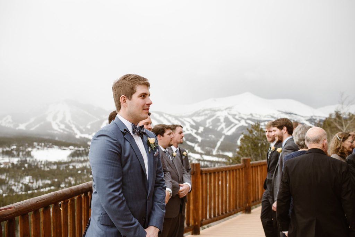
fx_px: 345
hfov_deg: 54.4
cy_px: 118
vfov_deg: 37.9
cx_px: 178
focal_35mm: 35
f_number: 3.2
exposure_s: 1/1600
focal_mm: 35
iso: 200
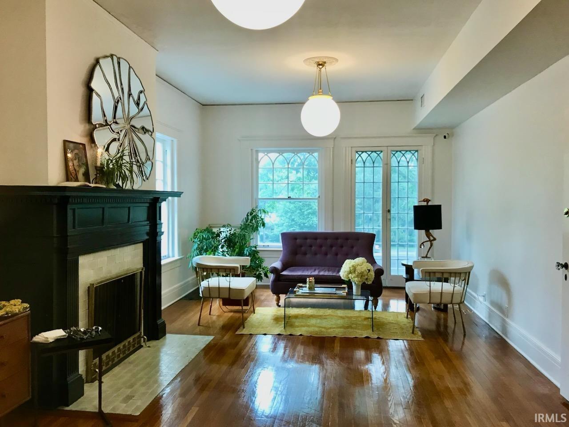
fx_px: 460
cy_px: 214
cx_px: 284
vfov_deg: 49.7
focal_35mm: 28
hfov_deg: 63.4
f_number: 1.8
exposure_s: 1/30
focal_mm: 3.99
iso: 32
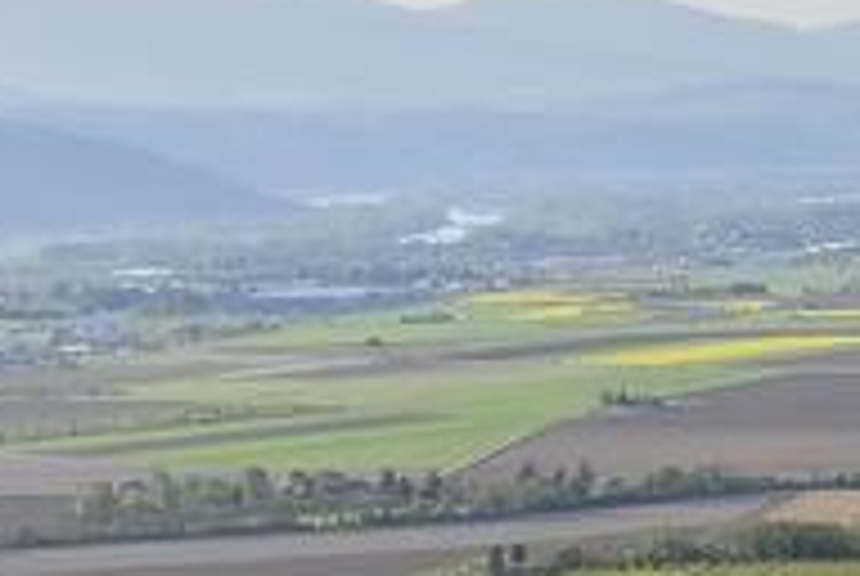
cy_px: 1138
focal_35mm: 169
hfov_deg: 11.2
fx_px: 4043
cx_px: 1630
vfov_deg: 7.8
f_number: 6.3
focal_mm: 24
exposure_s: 1/800
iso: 500
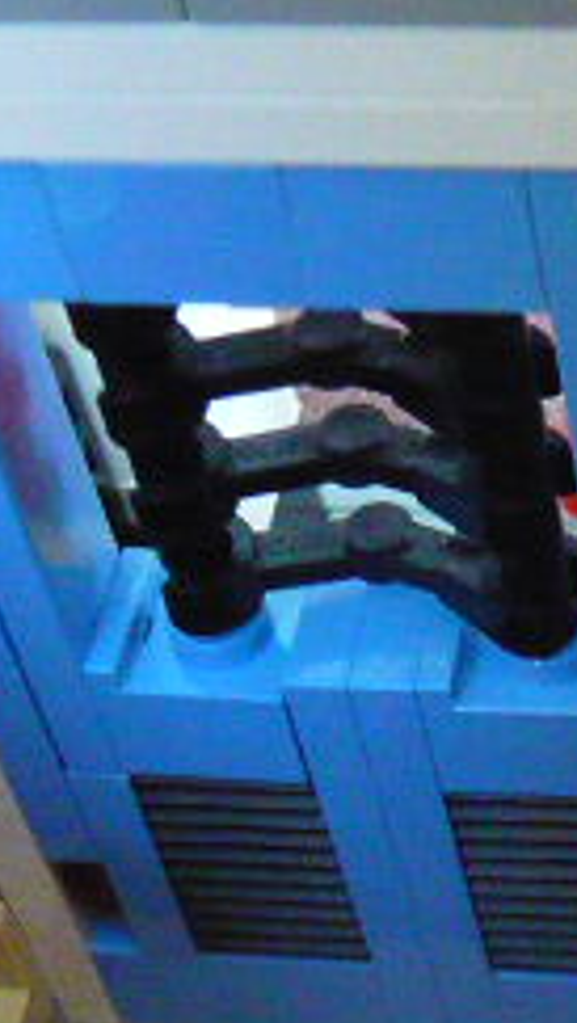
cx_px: 838
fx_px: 2960
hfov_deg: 10.8
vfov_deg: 19.2
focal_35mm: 109
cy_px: 964
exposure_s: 1/15
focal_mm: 4.6
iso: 800
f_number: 2.8
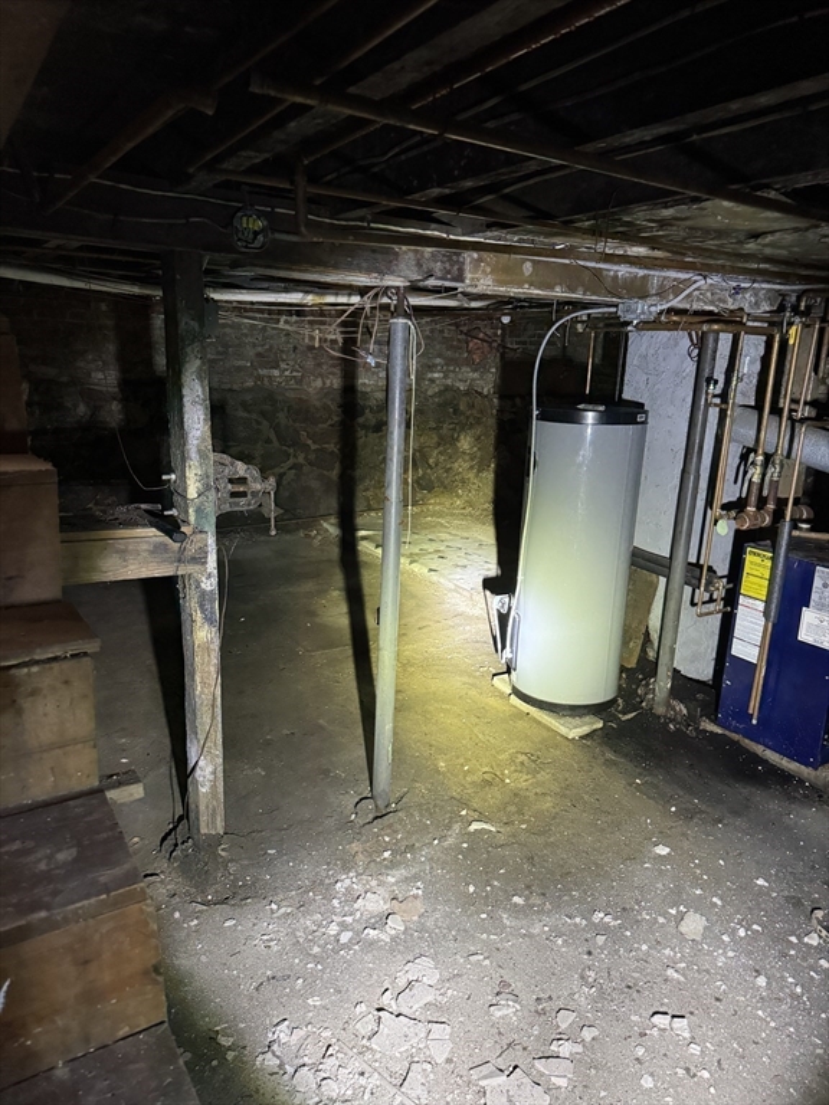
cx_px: 414
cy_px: 552
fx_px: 766
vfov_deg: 71.6
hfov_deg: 56.8
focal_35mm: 24
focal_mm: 6.76
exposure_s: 1/43
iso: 800
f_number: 1.78
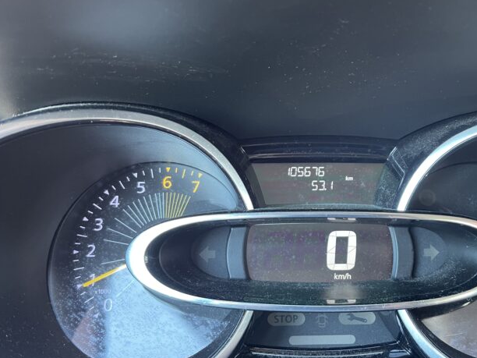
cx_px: 306
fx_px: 469
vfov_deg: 41.7
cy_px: 202
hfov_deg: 53.2
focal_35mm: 34
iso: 400
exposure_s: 1/50
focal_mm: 5.1
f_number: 1.6
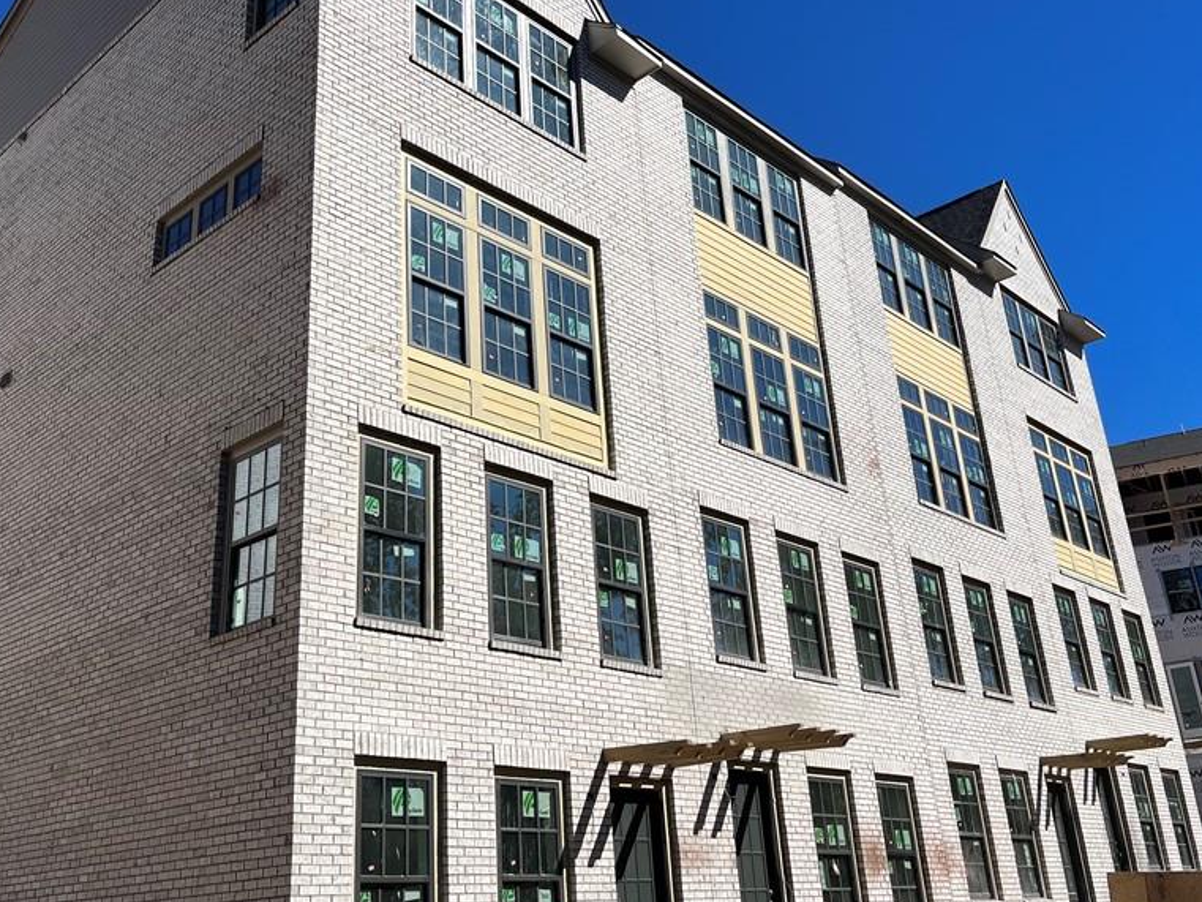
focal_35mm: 35
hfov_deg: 52.5
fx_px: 1216
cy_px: 389
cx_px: 539
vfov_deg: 40.6
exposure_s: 1/6494
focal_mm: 5.1
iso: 50
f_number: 1.6
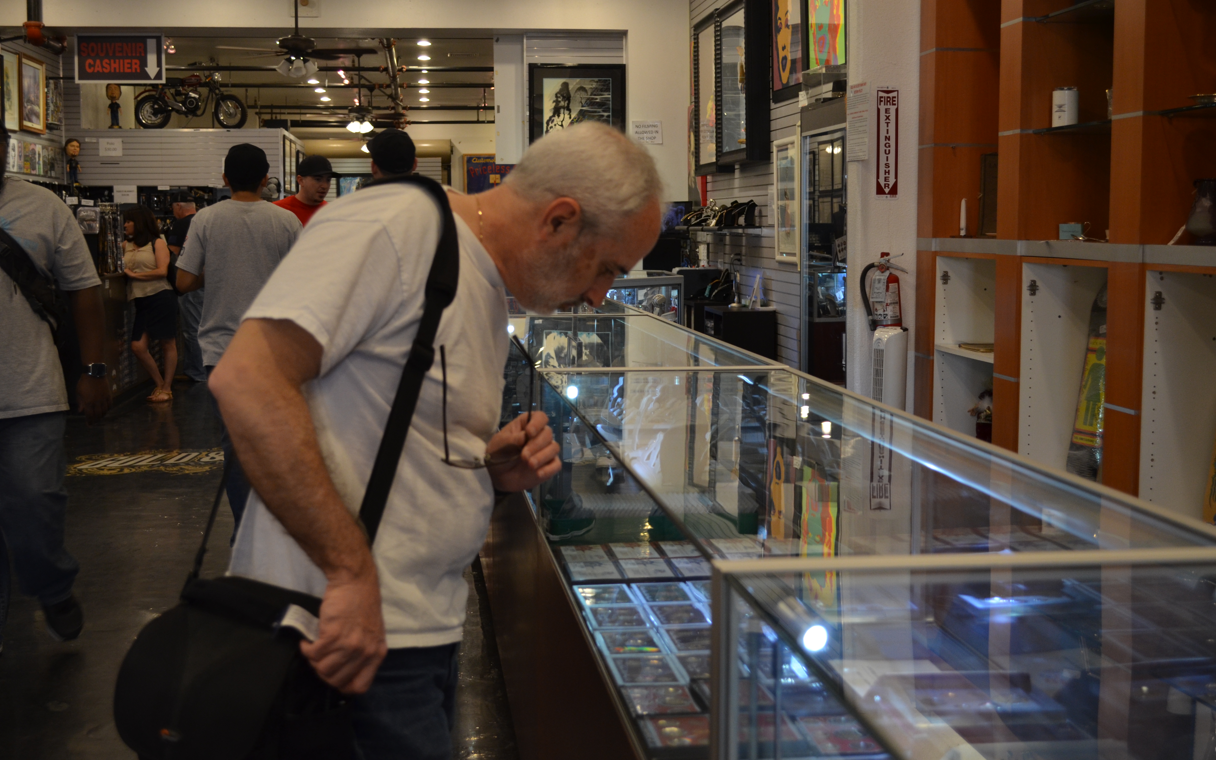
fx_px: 1624
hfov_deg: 41.1
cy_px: 358
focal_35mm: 49
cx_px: 608
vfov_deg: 26.3
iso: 640
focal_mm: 32
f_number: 4.8
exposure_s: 1/60
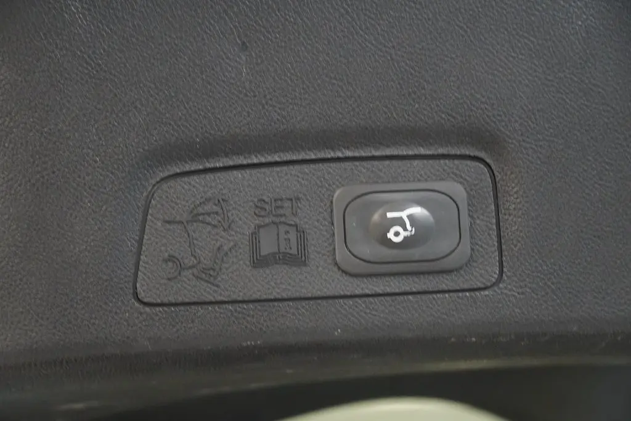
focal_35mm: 88
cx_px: 316
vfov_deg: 15.5
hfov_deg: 23.0
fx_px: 1551
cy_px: 210
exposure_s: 1/30
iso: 6400
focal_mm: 59
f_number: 5.6
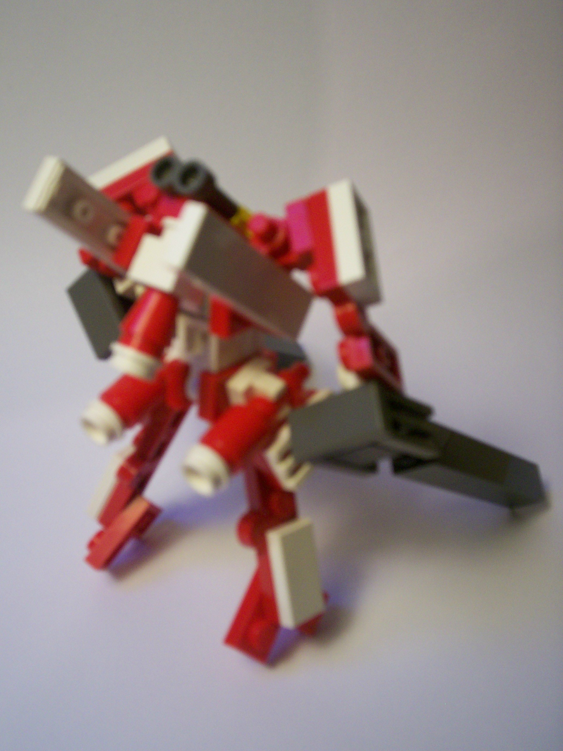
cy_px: 376
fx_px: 781
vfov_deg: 51.4
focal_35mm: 36
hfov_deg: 39.7
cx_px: 282
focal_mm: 5.9
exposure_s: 1/25
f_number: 4.5
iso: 140
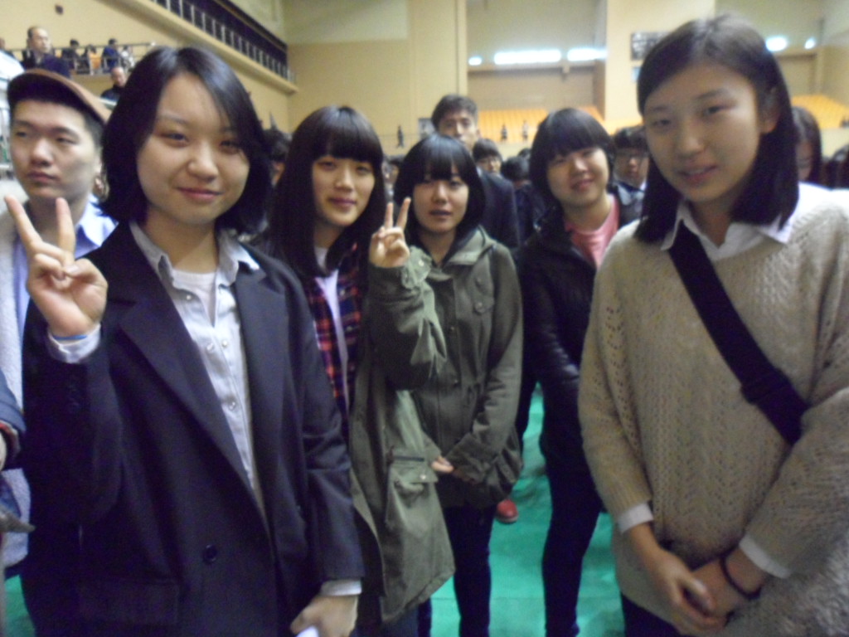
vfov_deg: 53.1
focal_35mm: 26
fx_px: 638
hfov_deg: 67.3
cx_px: 424
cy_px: 318
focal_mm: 4.9
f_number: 3.3
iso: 640
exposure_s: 1/15
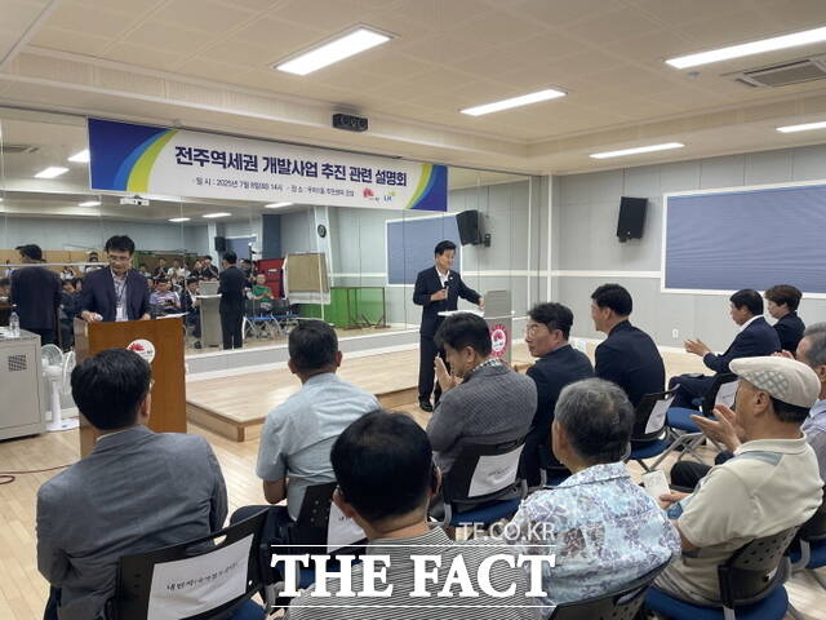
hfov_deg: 67.3
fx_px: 620
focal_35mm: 26
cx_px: 413
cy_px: 310
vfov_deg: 53.1
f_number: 1.6
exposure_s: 1/120
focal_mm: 4.2
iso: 125
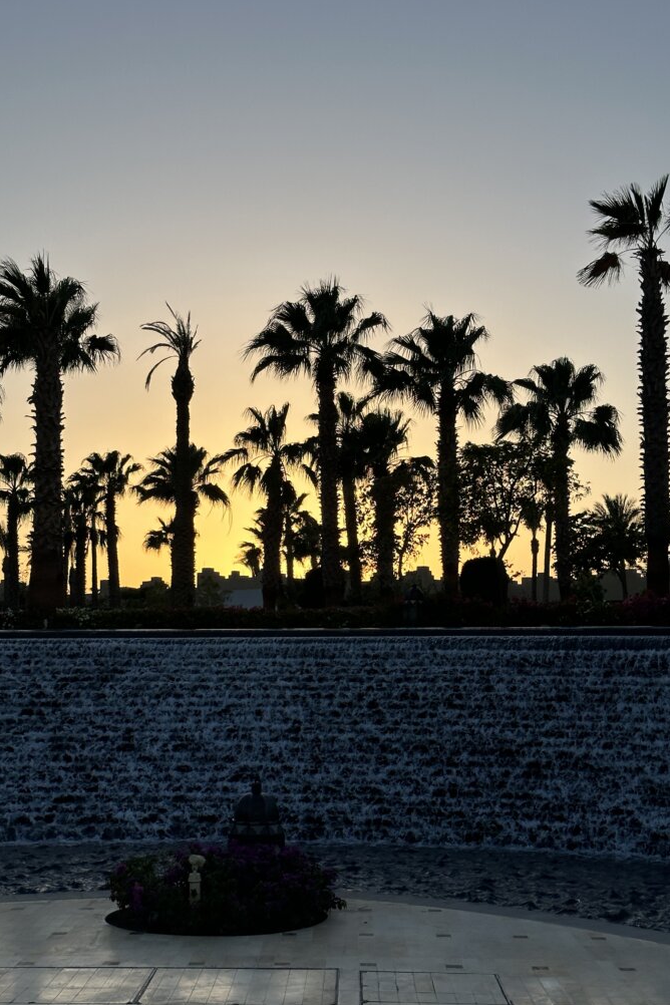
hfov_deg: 26.5
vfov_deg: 38.9
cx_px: 319
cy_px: 493
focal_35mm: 51
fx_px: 1424
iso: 64
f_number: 1.78
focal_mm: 6.86
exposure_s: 1/2252
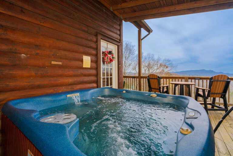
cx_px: 116
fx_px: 104
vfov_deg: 73.7
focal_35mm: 16
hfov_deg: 96.7
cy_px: 78
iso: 125
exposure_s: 1/200
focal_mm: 16
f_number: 8
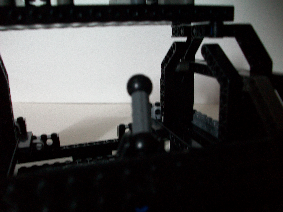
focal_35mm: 34
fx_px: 278
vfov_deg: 41.8
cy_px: 106
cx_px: 142
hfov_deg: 54.0
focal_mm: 5.7
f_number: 2.8
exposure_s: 1/15
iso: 160
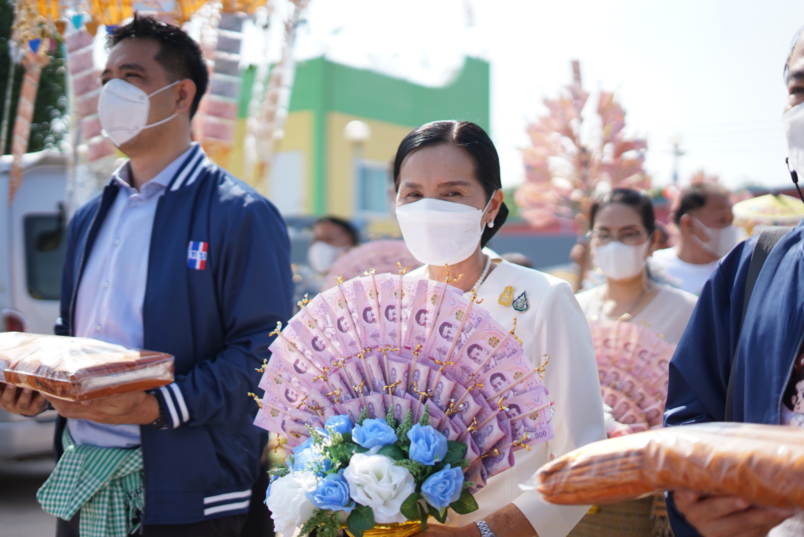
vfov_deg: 27.0
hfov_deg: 39.6
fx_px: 1117
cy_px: 268
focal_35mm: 50
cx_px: 402
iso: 400
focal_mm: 50
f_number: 1.8
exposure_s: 1/8000
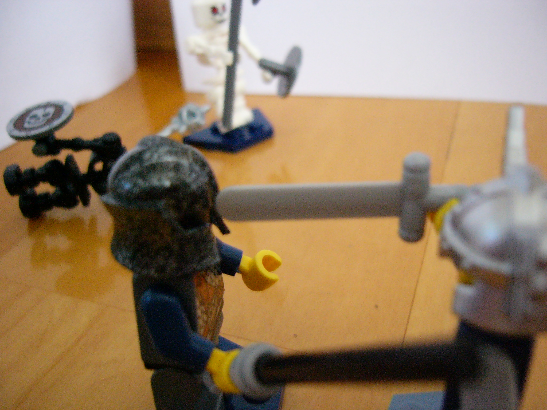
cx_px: 274
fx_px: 553
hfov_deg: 52.6
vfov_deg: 40.7
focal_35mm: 35
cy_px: 205
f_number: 2.8
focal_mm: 5.8
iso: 400
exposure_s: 1/8
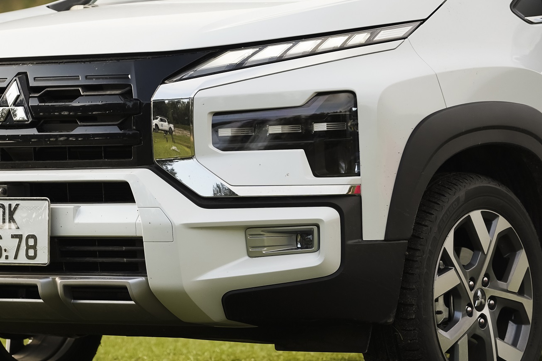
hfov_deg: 10.3
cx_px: 209
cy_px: 163
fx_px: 3010
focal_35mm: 200
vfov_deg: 6.9
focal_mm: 130
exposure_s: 1/400
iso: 800
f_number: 5.6
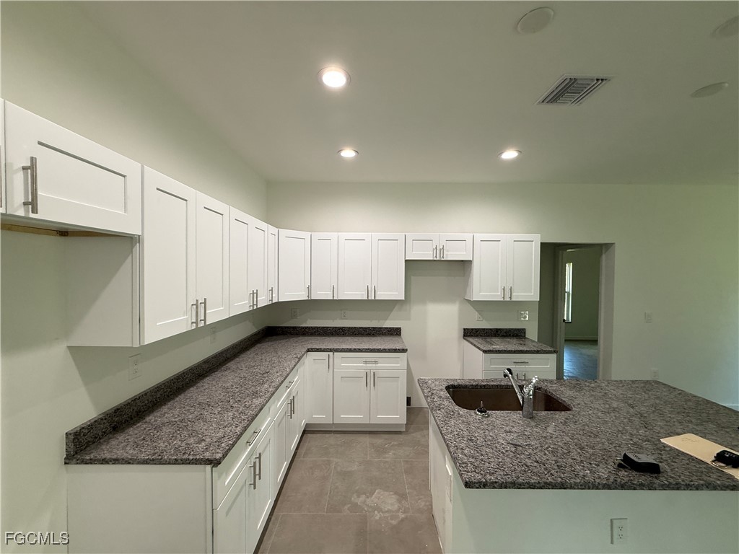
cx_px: 370
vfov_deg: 85.7
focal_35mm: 14
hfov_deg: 102.1
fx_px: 299
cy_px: 277
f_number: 2.2
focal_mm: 2.22
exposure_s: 1/120
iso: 125
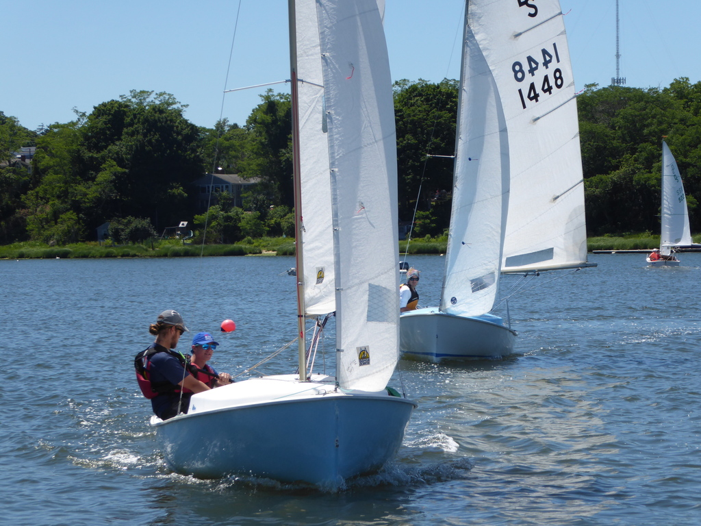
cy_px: 263
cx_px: 350
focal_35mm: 150
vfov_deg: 9.9
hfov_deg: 13.2
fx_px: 3038
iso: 80
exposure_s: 1/500
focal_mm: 24.2
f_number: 5.3
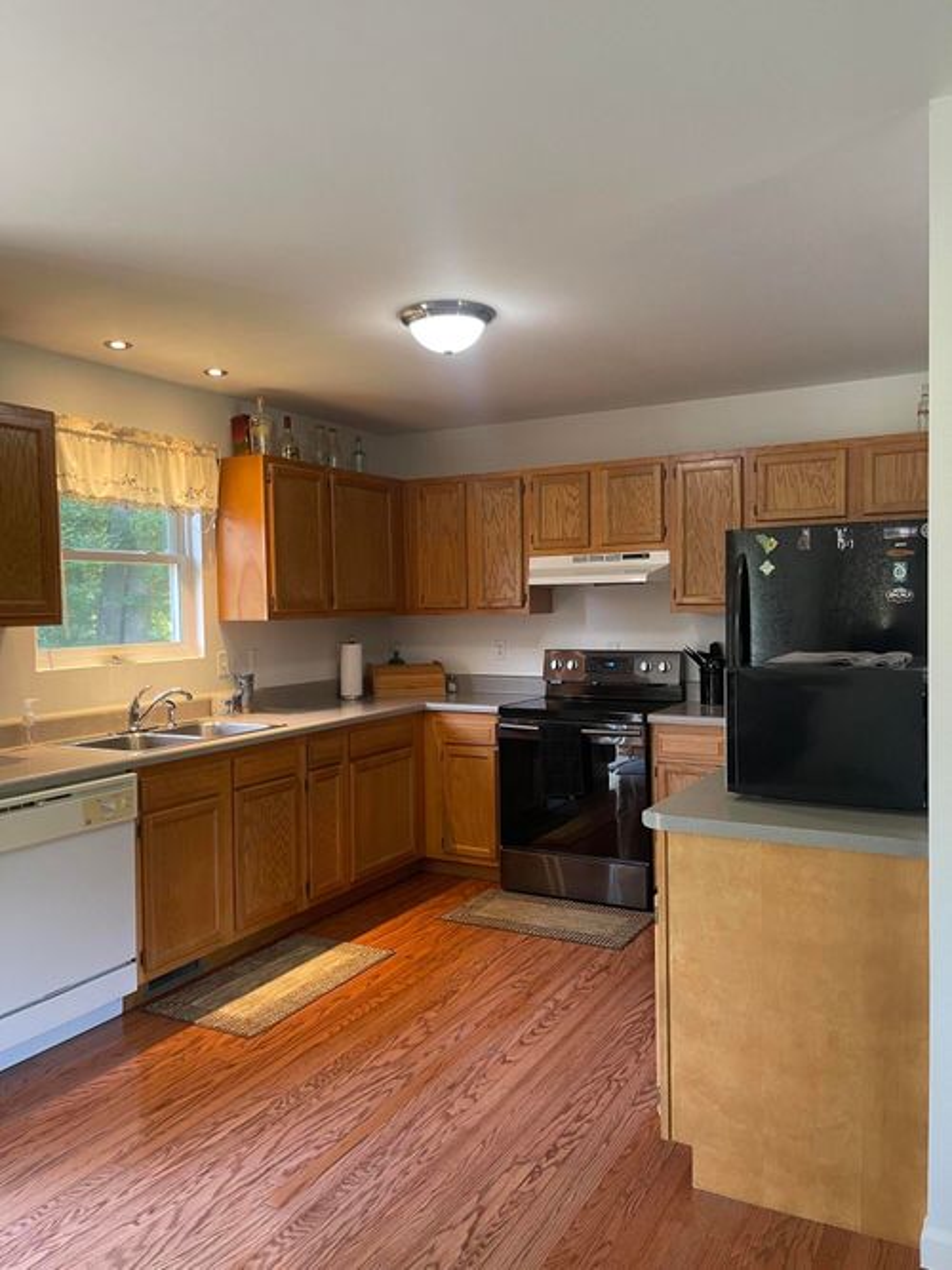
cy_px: 635
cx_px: 476
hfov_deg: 54.9
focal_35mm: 25
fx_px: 917
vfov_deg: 69.4
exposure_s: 1/60
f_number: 1.6
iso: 160
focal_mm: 5.1
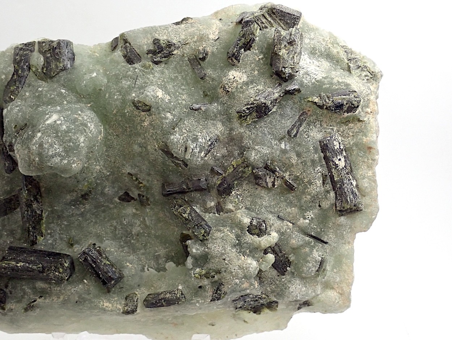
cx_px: 226
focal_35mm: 71
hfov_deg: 27.4
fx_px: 927
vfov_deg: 20.7
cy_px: 170
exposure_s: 1/50
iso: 800
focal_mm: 12.73
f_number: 3.9
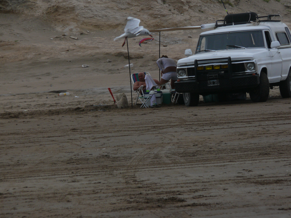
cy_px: 109
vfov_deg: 3.9
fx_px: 3194
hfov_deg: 5.2
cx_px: 146
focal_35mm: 380
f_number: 8
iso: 100
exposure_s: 1/800
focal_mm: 80.3
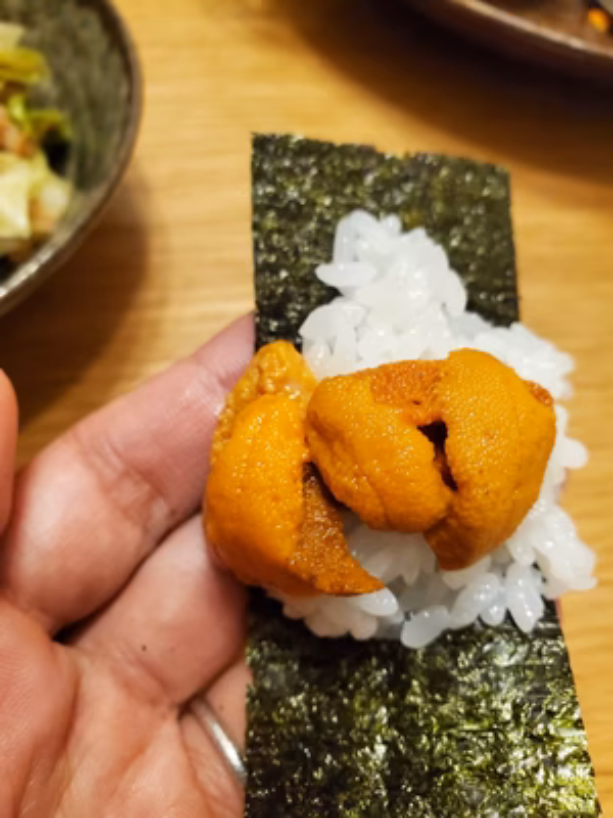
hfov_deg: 53.1
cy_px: 409
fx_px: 614
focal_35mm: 26
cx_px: 306
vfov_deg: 67.3
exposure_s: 1/50
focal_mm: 4.3
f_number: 2.4
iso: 640
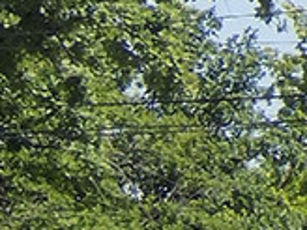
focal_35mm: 963
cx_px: -500
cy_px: 583
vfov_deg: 1.5
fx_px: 8541
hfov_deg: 2.0
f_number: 5
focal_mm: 23.4
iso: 80
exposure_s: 1/320
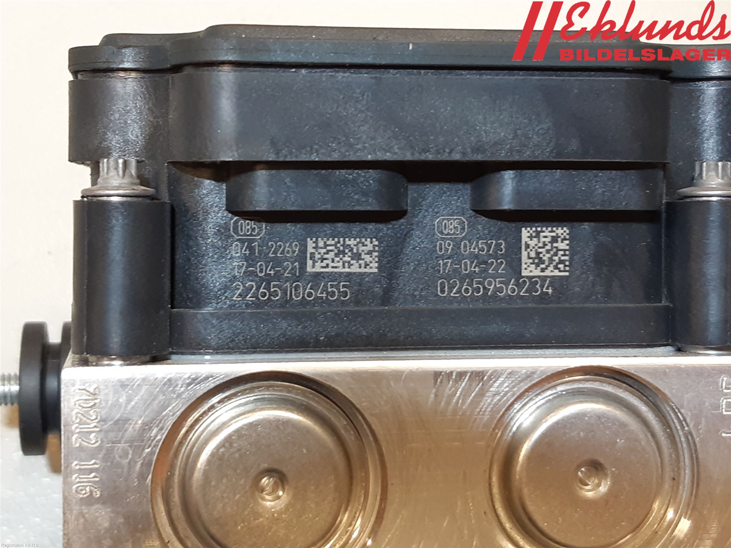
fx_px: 549
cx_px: 366
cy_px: 274
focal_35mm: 26
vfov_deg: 53.1
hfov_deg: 67.3
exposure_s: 1/50
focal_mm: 3.93
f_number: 1.7
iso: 100
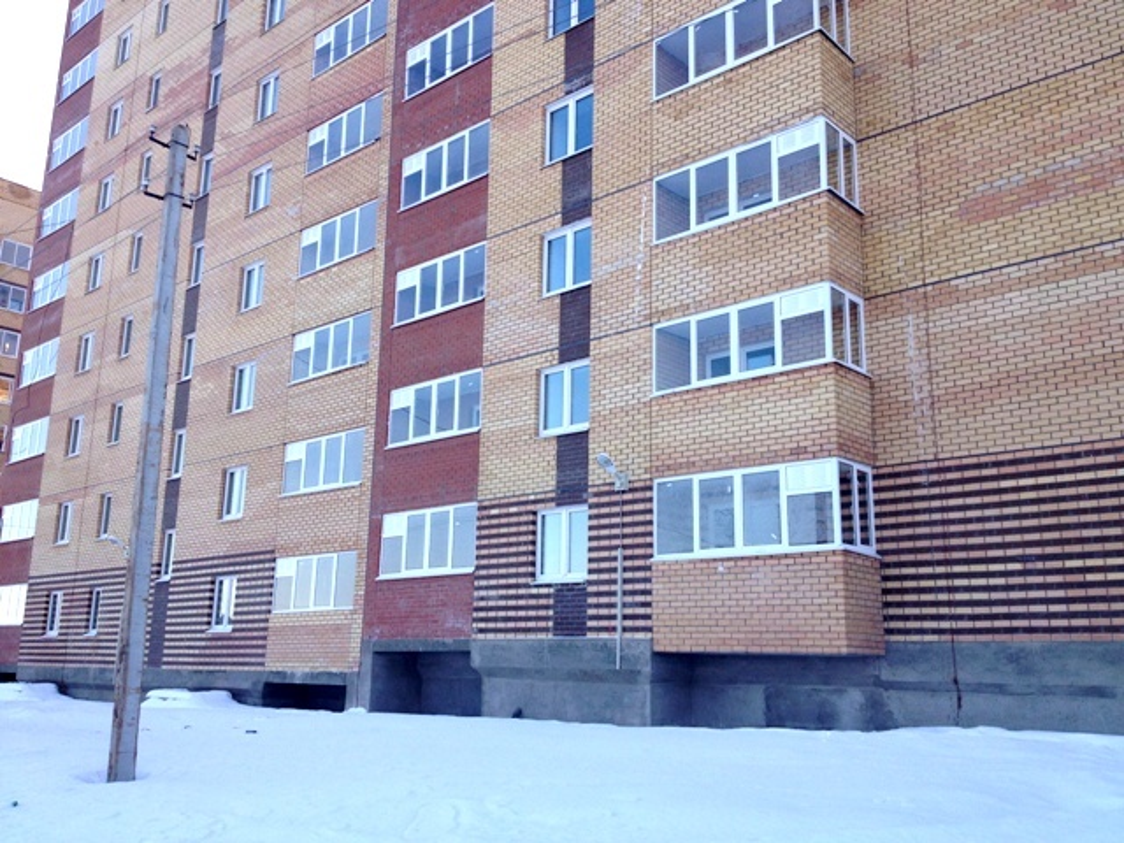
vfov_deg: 40.7
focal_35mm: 35
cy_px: 422
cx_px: 562
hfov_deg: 52.6
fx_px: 1136
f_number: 2.4
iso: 50
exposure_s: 1/409
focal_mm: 4.28
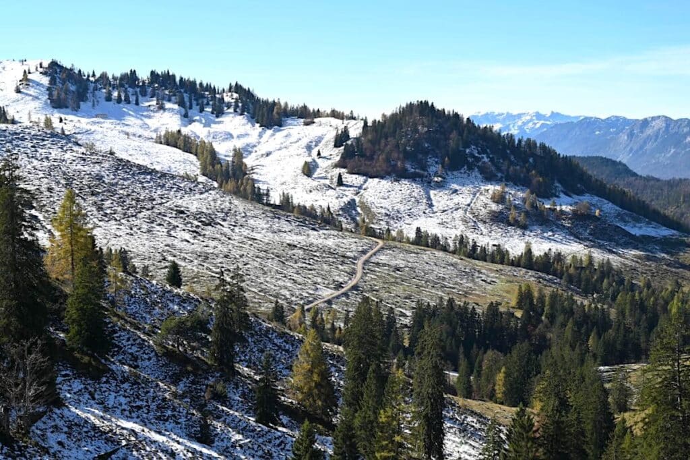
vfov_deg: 26.0
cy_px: 230
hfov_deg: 38.2
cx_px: 345
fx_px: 996
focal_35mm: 52
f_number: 6.3
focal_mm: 52
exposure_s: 1/320
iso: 100
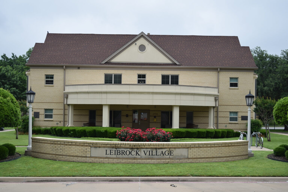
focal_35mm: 52
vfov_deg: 25.8
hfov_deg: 37.9
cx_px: 144
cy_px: 96
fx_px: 420
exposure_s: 1/1600
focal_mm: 35
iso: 400
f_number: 5.6
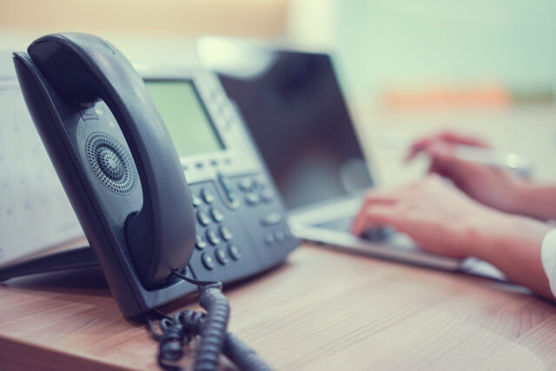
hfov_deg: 36.2
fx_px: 850
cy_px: 186
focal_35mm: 55
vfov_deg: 24.6
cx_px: 278
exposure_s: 1/60
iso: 320
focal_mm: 55
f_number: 1.8
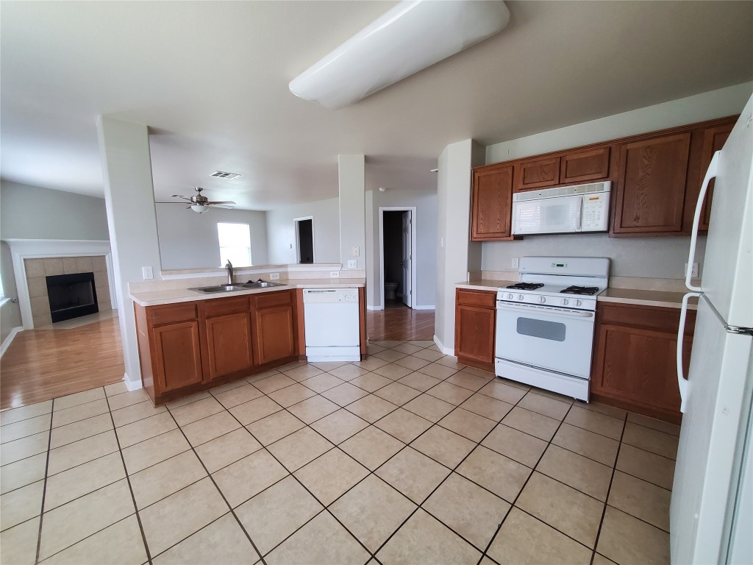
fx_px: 283
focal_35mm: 13
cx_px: 376
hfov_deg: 106.2
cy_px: 282
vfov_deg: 89.9
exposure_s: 1/60
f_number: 2.2
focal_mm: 1.8
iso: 250
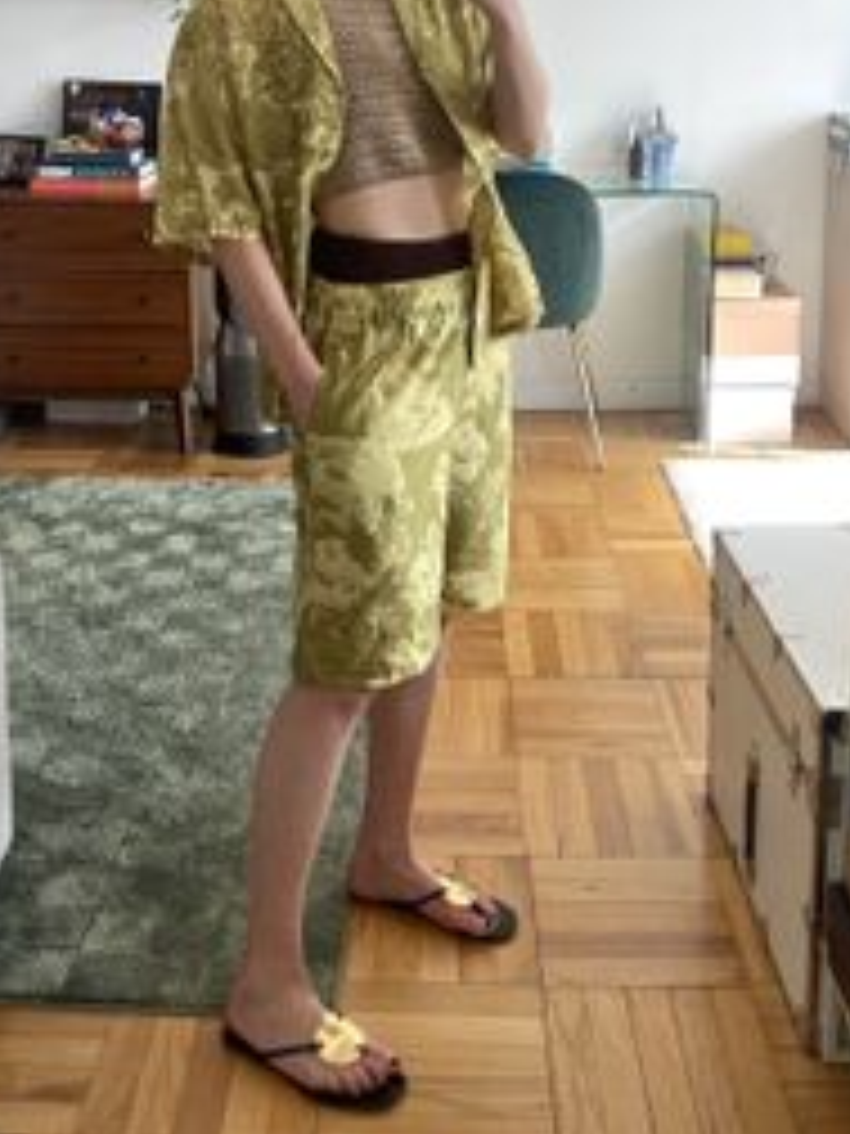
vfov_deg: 41.2
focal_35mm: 44
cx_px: 391
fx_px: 1441
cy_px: 236
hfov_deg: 32.9
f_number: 1.6
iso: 32
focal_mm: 4.2
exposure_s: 1/183
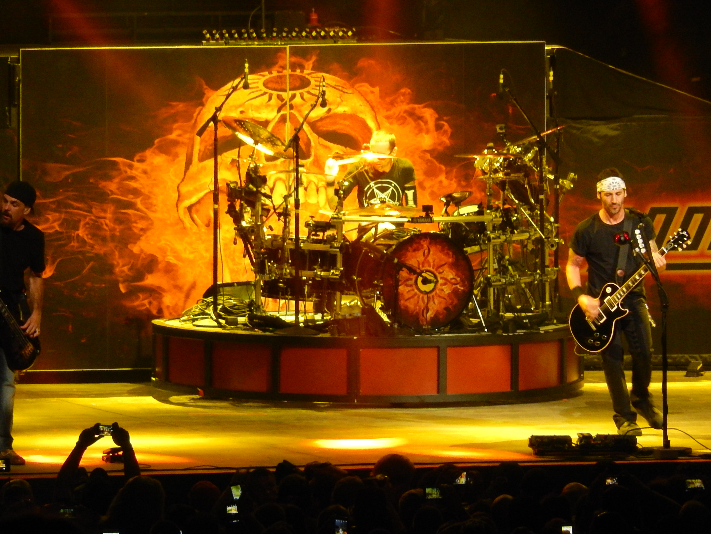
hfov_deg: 4.0
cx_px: 338
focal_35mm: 496
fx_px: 10188
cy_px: 278
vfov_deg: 3.0
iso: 800
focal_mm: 81
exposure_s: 1/60
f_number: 6.3
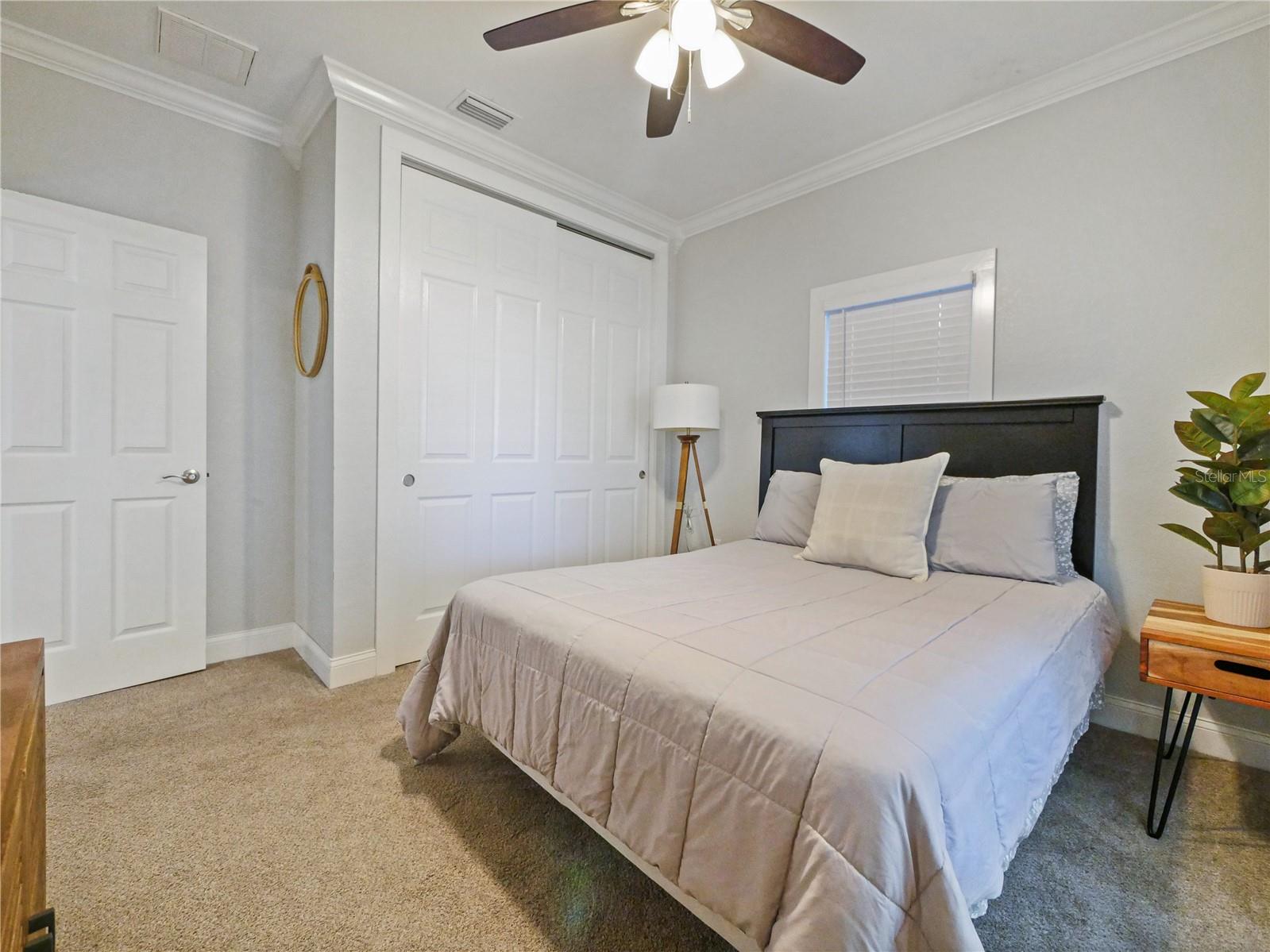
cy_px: 476
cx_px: 635
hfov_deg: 102.1
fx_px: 514
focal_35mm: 14
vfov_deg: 85.7
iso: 3200
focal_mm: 7
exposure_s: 1/50
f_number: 4
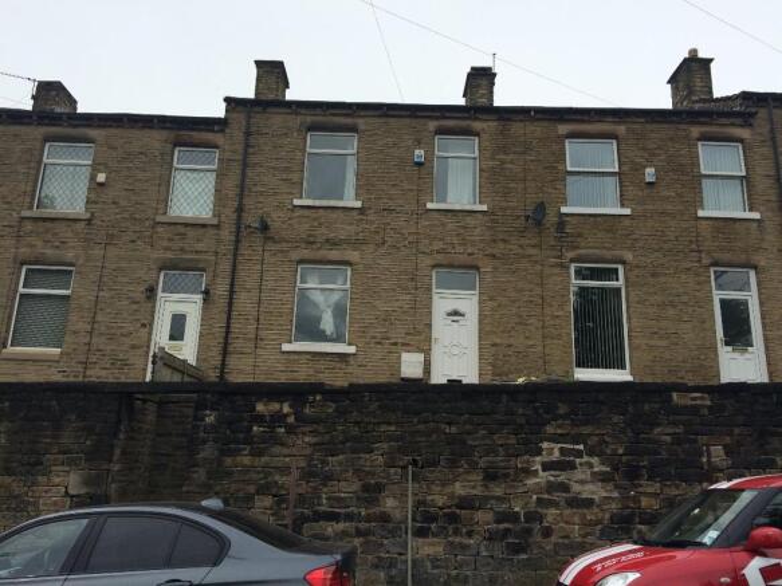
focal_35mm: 29
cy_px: 293
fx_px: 655
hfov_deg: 61.7
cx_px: 391
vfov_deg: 48.2
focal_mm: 4.15
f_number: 2.2
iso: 32
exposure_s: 1/2283
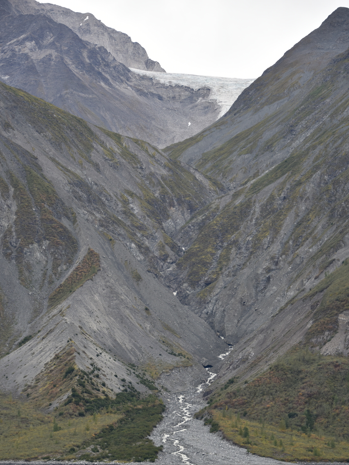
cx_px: 174
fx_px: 1533
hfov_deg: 13.0
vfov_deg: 17.3
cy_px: 262
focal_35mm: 114
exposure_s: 1/250
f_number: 5.3
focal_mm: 105
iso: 250
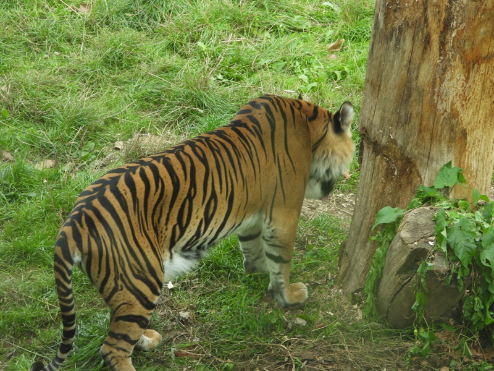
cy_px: 186
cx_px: 247
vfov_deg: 8.7
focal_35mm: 170
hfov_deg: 11.6
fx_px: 2426
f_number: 4
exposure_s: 1/60
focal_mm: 30.5
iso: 100
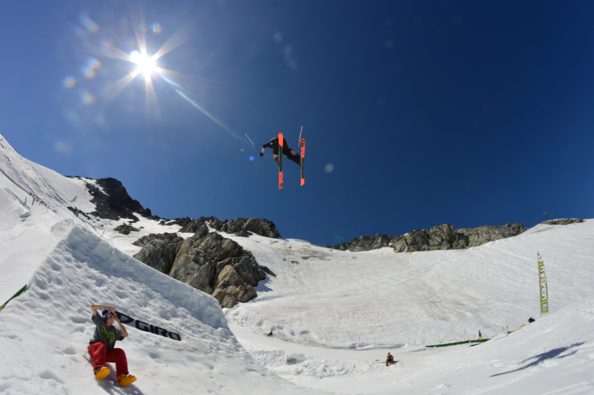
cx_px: 297
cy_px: 198
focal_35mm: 12
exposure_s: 1/500
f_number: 11
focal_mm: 8
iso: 100
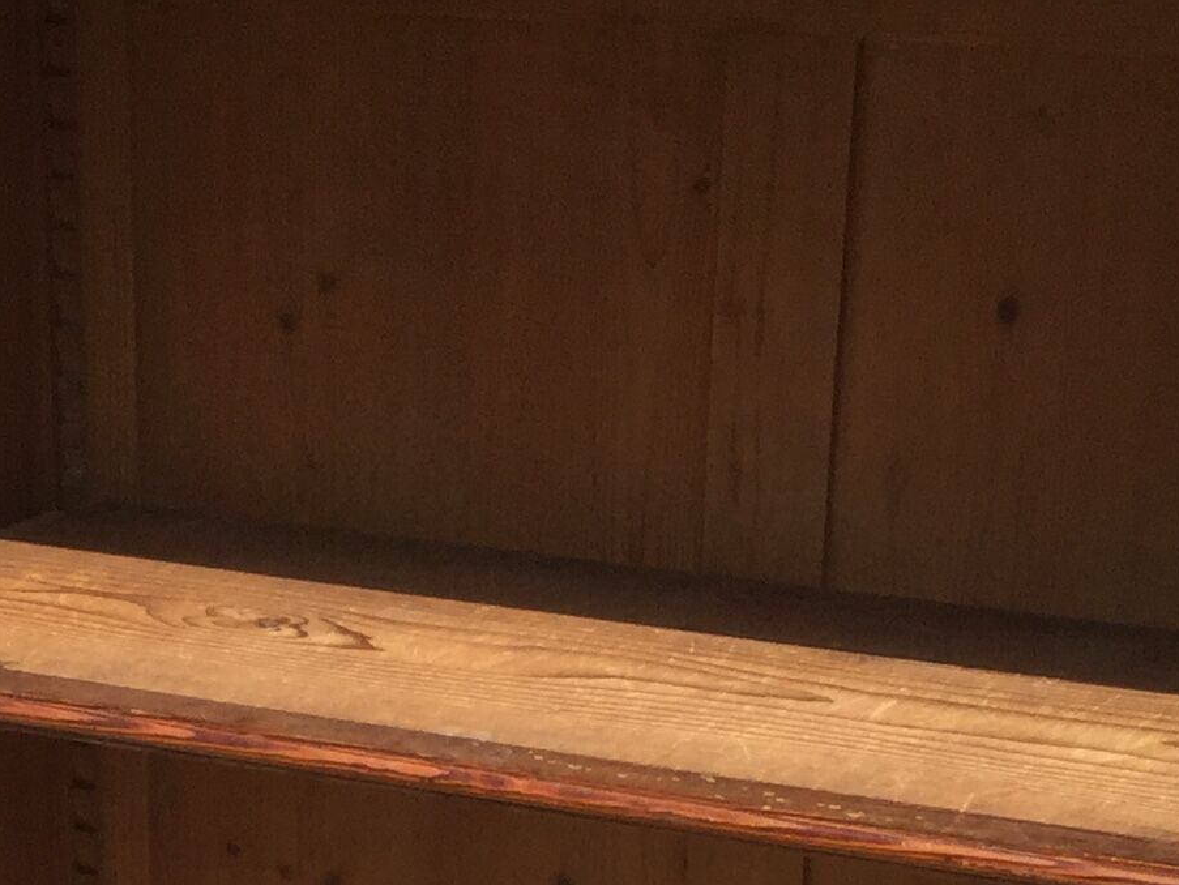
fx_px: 3816
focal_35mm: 112
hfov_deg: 17.4
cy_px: 1461
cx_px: 268
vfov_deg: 12.4
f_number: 2.4
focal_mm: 3.3
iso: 25
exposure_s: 1/1116
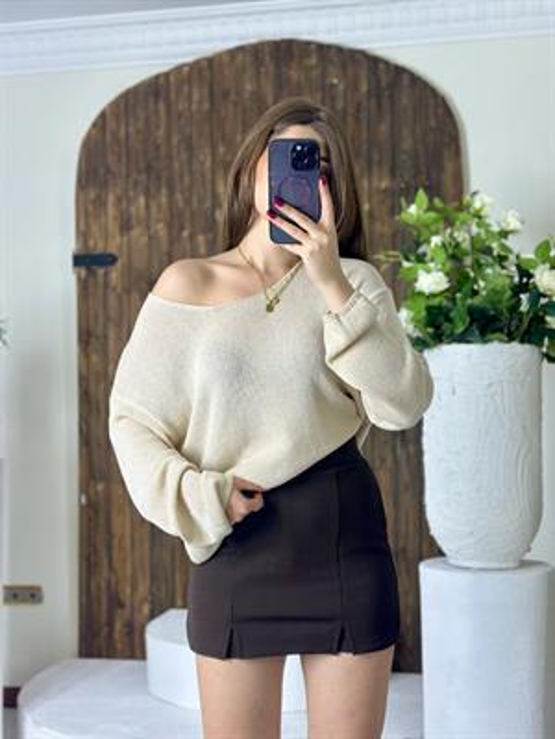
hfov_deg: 30.3
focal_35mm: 48
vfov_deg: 39.7
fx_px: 1026
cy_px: 370
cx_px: 278
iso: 80
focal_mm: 6.86
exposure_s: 1/263
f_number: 1.78
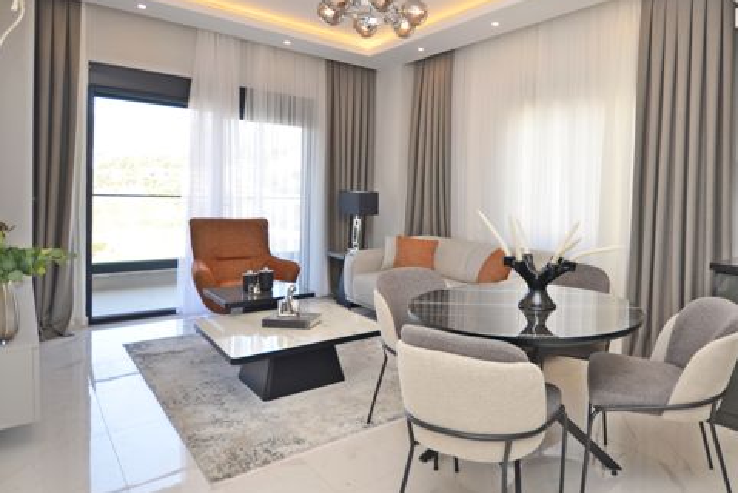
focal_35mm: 22
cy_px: 196
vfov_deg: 56.8
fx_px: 451
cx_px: 492
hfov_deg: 76.1
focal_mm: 10
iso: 200
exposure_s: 1/100
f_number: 5
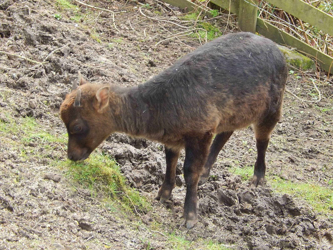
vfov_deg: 10.4
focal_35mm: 142
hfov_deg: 13.9
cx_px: 166
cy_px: 125
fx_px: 1366
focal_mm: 25.3
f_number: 4.9
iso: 125
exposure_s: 1/40
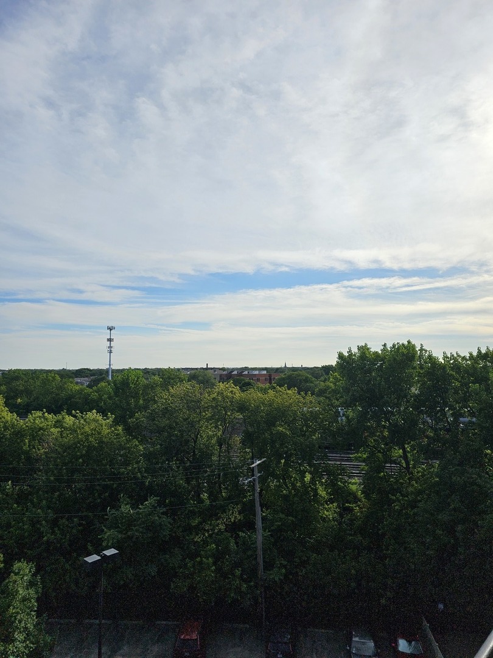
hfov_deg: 58.9
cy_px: 329
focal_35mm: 23
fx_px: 437
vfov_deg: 73.9
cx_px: 246
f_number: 1.7
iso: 12
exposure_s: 1/1910
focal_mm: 6.3
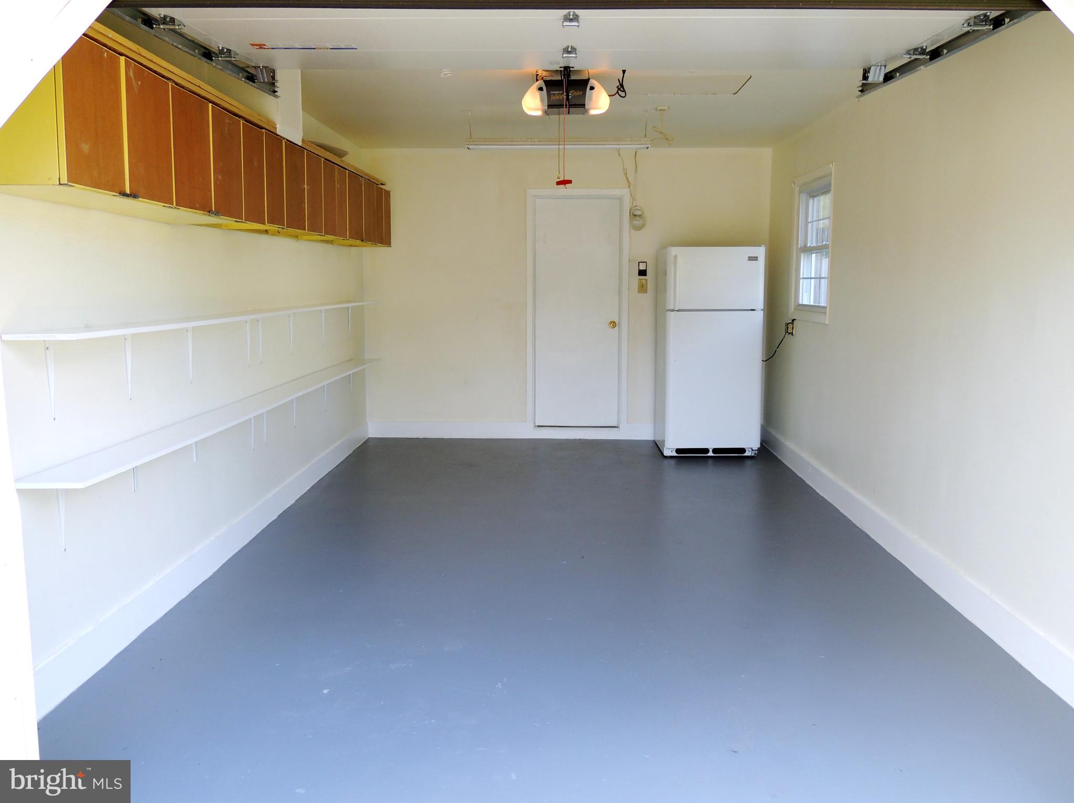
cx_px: 537
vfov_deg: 46.7
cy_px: 402
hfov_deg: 60.0
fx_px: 930
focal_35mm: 30
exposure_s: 1/80
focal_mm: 5.3
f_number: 3.1
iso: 100
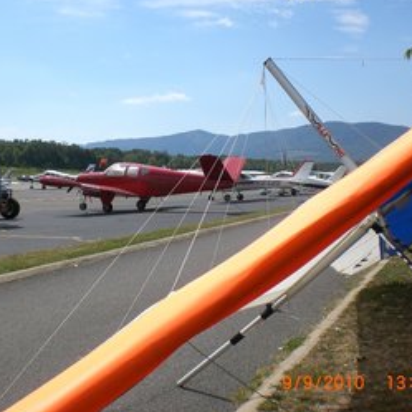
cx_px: 146
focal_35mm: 54
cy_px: 185
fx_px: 727
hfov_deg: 31.4
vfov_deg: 31.6
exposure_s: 1/640
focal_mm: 6.3
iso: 50
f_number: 4.4
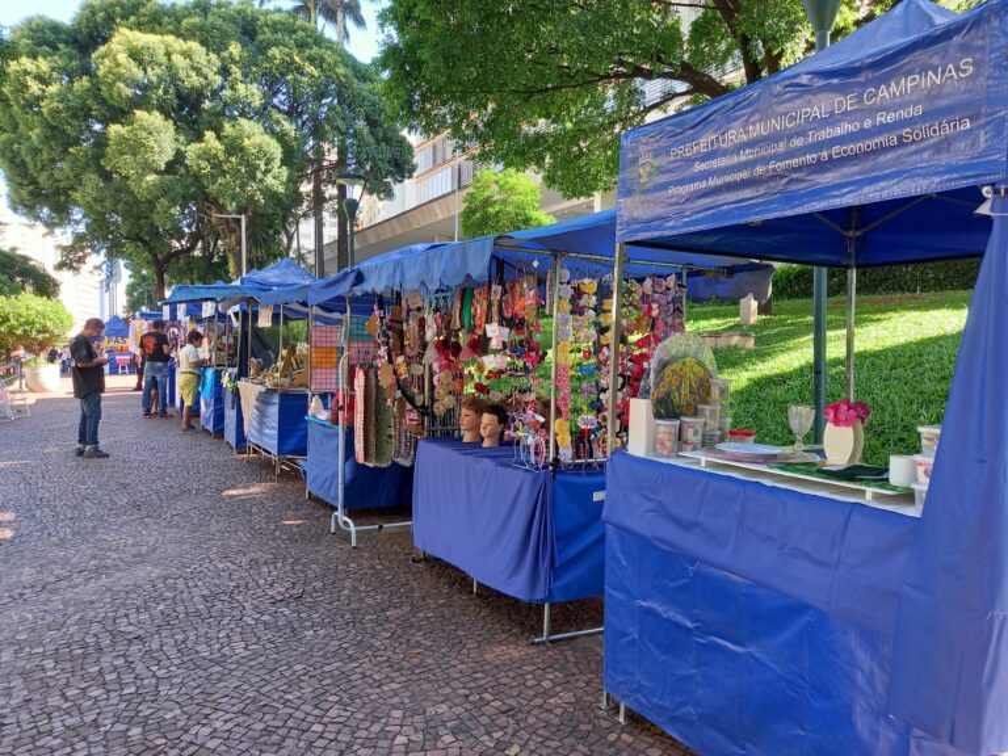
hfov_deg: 69.4
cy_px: 378
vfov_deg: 54.9
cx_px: 504
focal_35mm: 25
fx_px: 728
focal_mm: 4.6
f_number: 2
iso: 40
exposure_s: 1/50
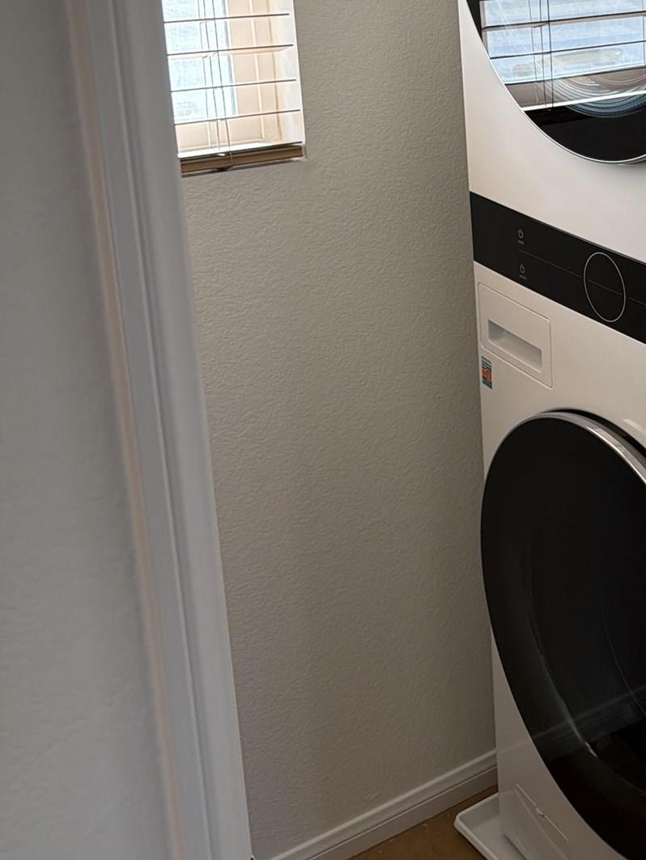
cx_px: 693
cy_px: 244
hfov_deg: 26.1
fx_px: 1293
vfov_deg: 36.2
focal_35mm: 52
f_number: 1.78
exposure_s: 1/121
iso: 125
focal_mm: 6.76
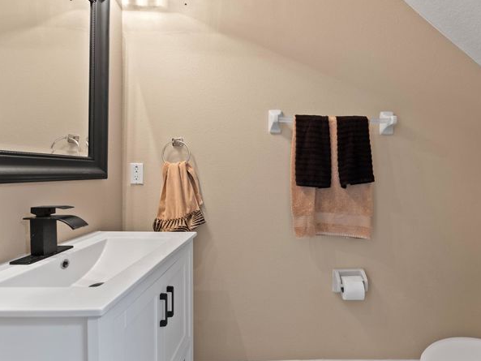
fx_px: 222
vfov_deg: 78.1
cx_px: 271
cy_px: 176
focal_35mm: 16
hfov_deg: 94.0
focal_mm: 14
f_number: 7.1
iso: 250
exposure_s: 1.3
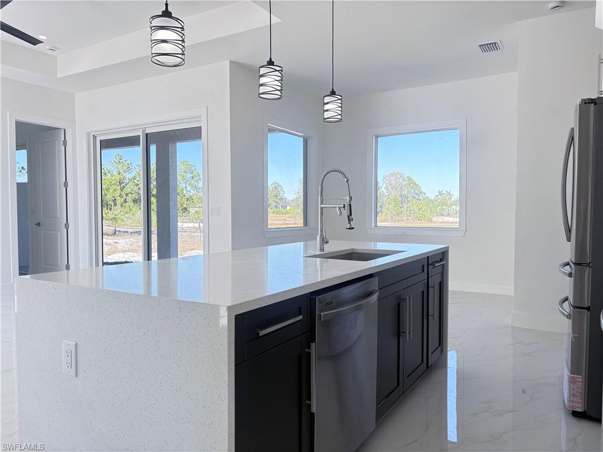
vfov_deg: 53.1
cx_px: 302
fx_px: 453
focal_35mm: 26
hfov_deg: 67.3
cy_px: 226
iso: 80
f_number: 1.6
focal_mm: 5.96
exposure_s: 1/233
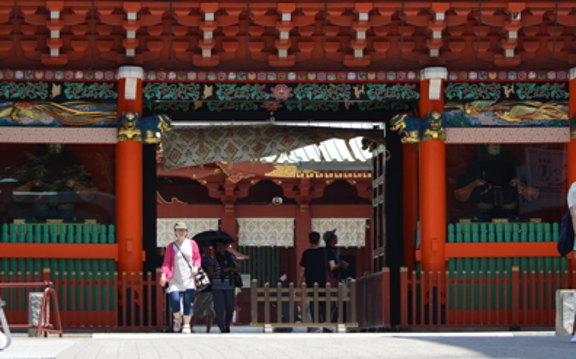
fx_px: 3310
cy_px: -37
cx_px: 356
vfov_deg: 6.2
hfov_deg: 9.9
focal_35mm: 211
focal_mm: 80
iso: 250
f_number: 5.6
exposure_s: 1/500
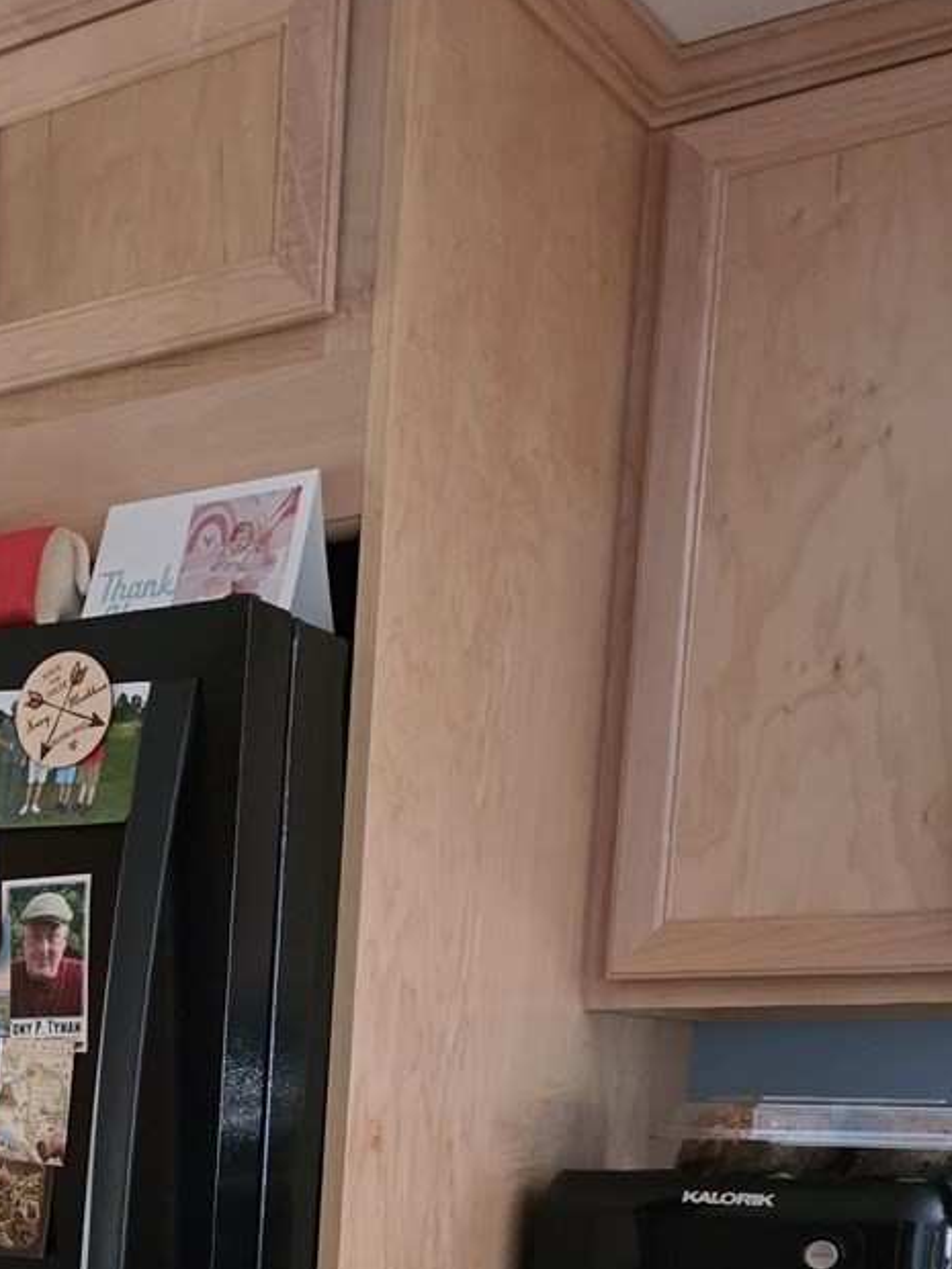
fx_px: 2090
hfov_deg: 23.3
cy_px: 1349
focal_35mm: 57
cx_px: -219
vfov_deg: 30.7
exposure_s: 1/120
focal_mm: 6.3
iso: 1000
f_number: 1.7
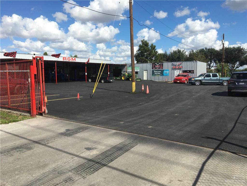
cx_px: 124
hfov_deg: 61.7
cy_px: 93
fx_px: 207
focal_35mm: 29
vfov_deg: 48.2
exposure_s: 1/2481
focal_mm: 4.15
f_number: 2.2
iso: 25
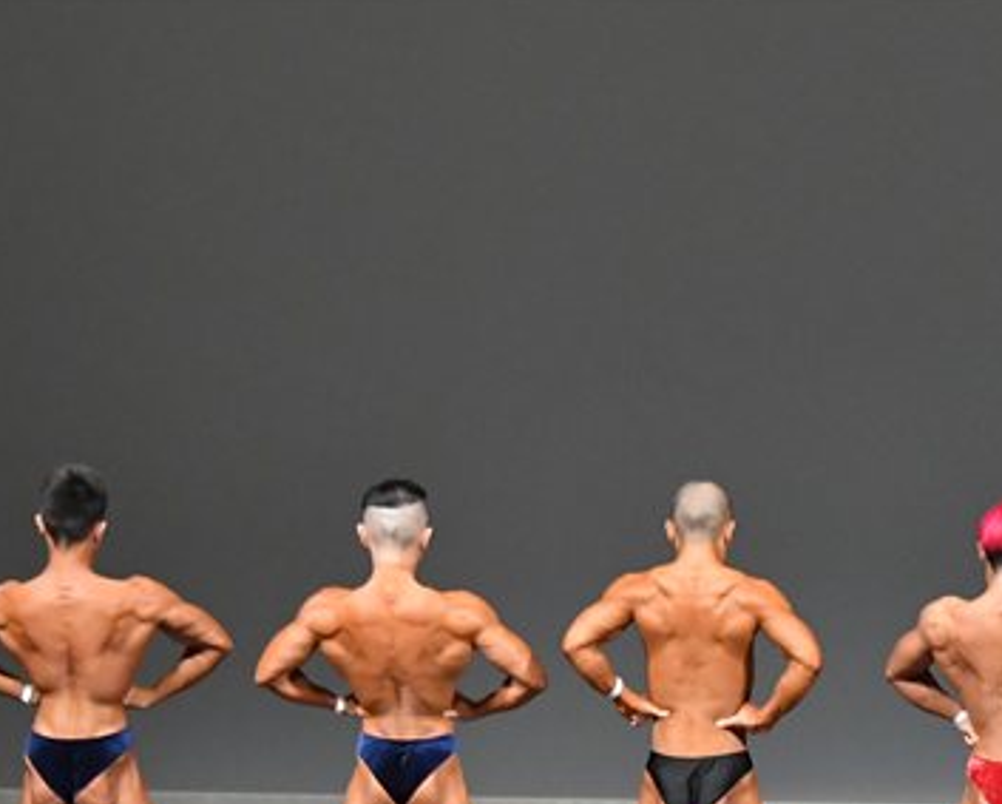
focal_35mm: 358
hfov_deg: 5.4
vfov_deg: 4.3
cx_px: 859
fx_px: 10625
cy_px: 716
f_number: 5.6
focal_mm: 116
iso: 5000
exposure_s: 1/400
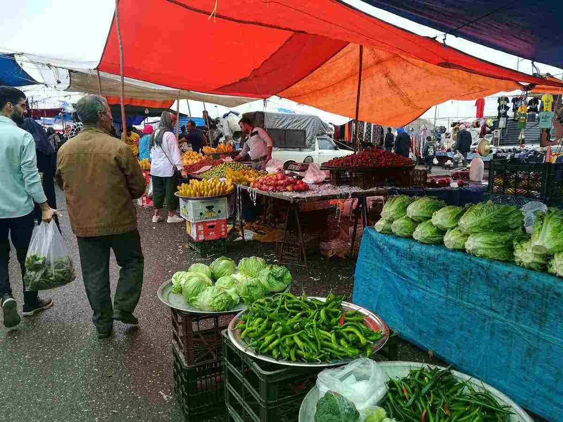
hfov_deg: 67.3
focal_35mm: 26
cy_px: 211
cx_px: 282
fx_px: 423
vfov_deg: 53.1
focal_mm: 3.83
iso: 50
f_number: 2.2
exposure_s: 1/124
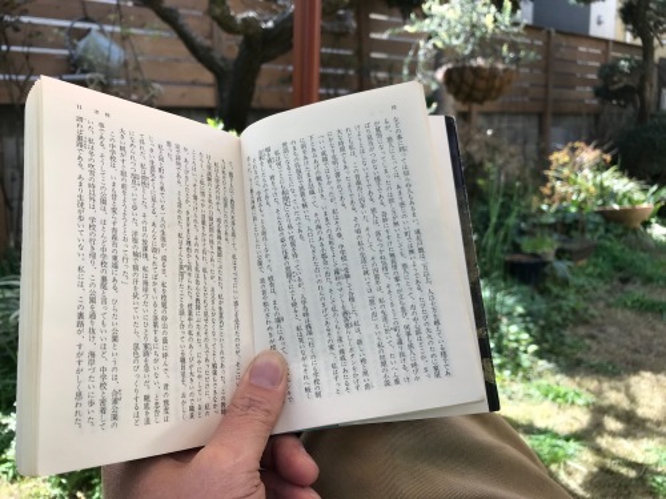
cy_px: 250
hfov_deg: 63.4
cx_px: 333
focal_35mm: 28
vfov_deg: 49.7
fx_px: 539
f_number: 1.8
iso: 20
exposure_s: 1/427
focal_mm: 3.99
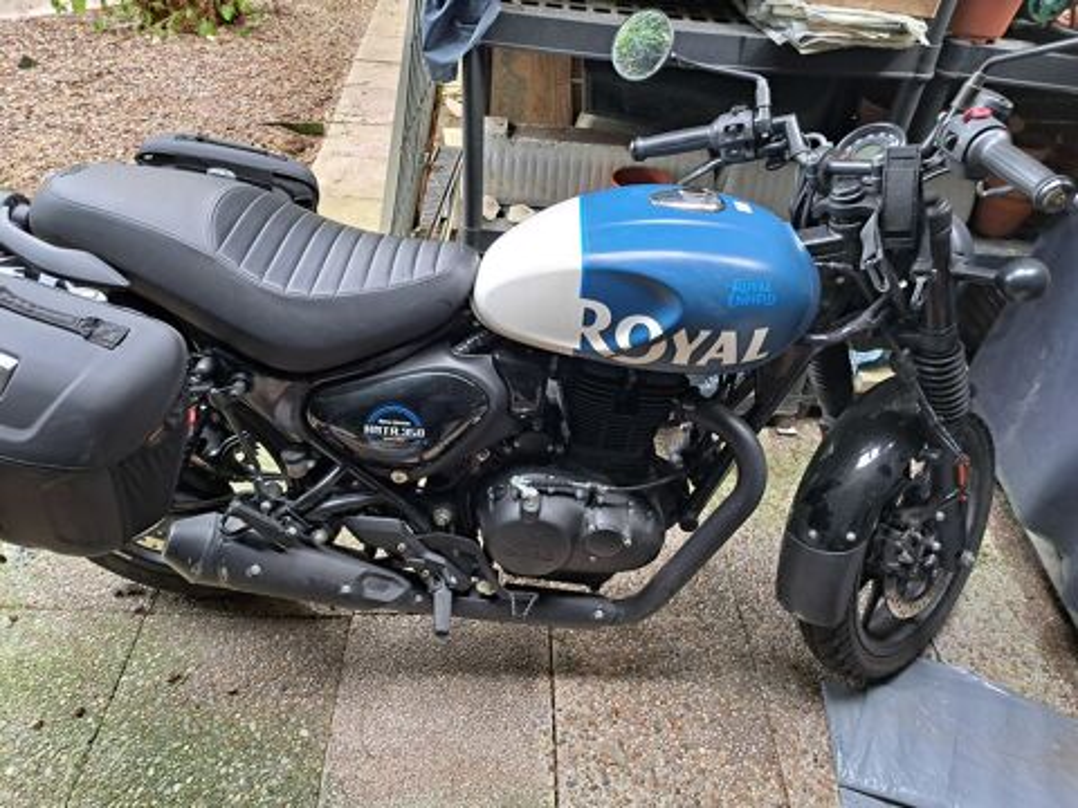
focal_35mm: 24
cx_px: 539
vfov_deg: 56.8
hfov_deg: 71.6
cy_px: 404
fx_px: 747
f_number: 1.8
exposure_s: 1/50
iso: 80
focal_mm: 5.23
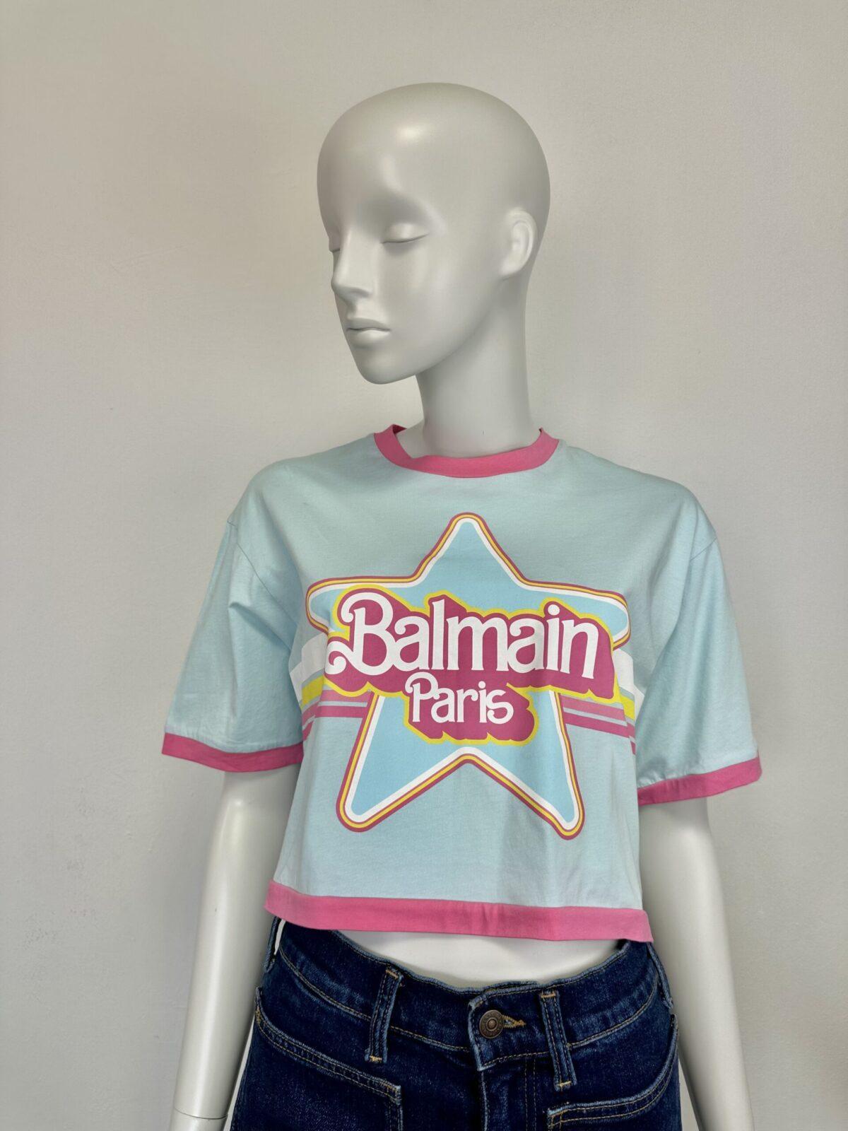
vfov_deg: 71.6
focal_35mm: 24
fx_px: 784
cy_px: 566
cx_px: 424
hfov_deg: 56.8
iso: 50
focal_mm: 6.86
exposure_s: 1/112
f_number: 1.78
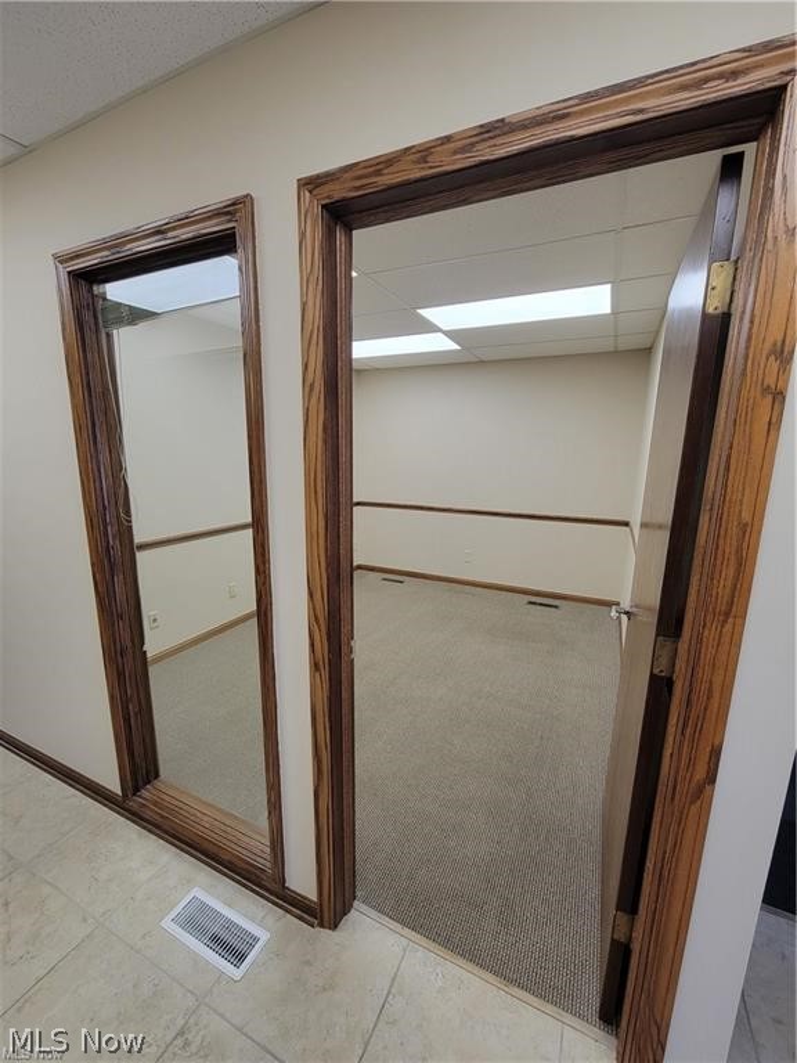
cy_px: 532
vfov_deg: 106.2
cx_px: 398
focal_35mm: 13
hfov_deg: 89.9
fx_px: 399
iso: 125
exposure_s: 1/60
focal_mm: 2.2
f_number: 2.2
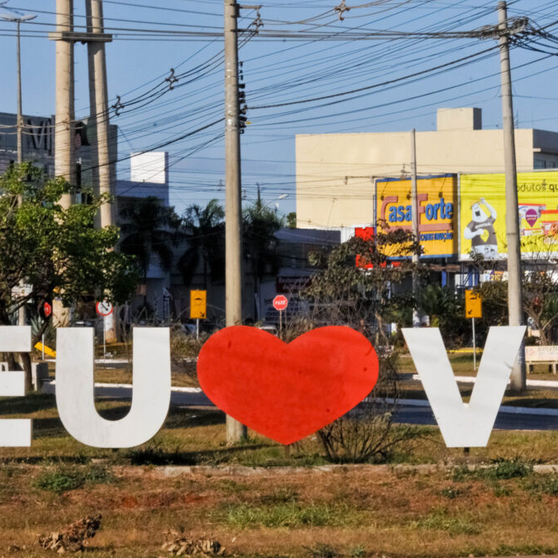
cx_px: 333
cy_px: 280
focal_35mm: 270
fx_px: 4924
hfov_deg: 6.5
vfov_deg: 6.5
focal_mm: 140
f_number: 22
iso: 800
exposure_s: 1/320
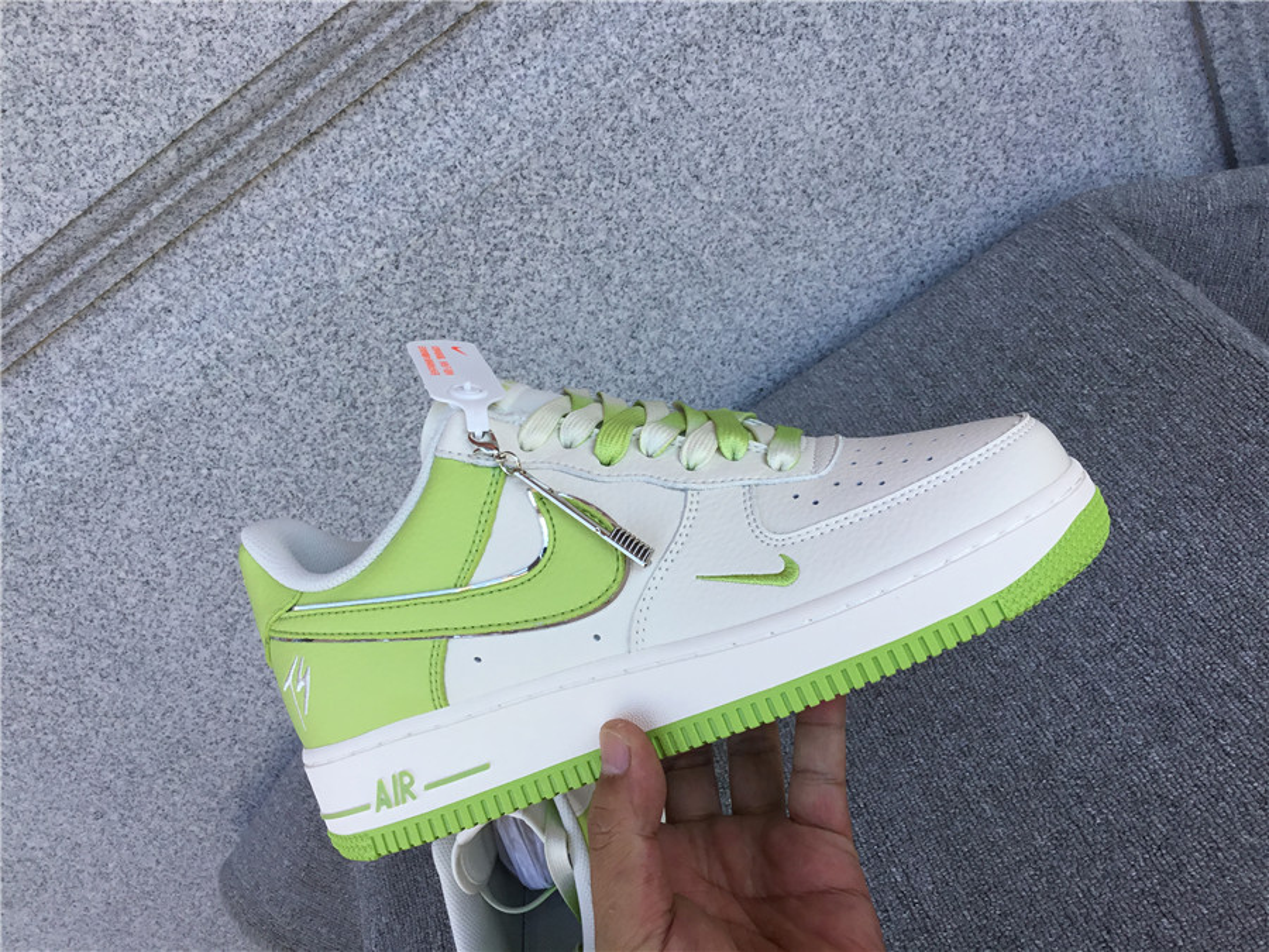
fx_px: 1136
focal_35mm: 31
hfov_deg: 58.4
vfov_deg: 45.4
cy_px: 476
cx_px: 634
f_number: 2.4
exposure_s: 1/324
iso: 25
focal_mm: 3.3
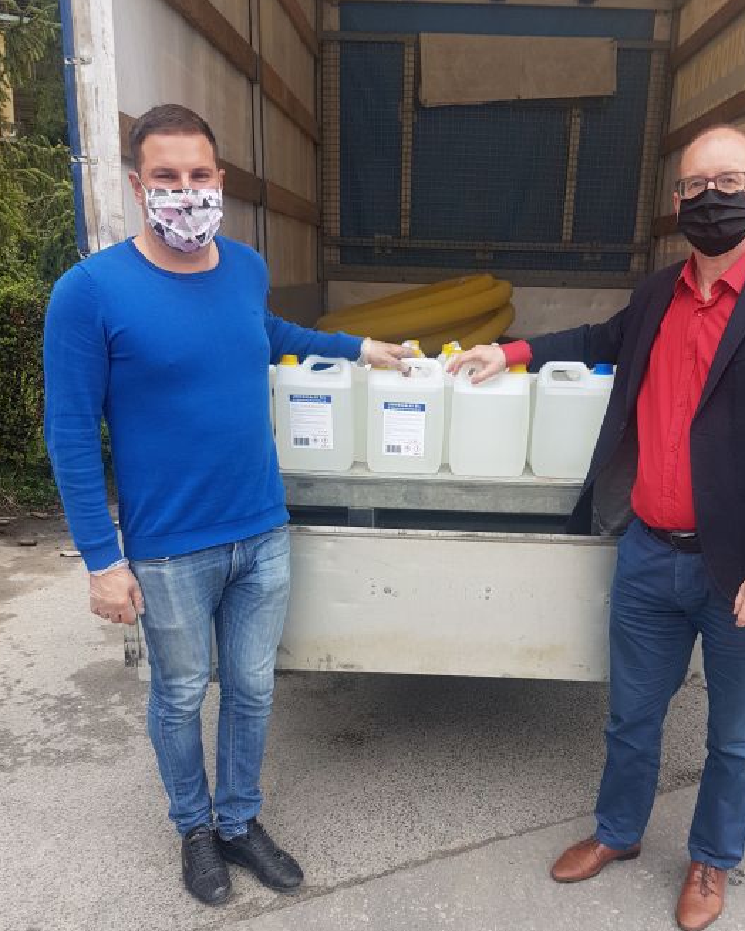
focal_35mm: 31
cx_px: 414
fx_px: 854
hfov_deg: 47.0
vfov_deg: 57.0
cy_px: 532
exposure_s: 1/526
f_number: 1.7
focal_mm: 4.2
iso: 40
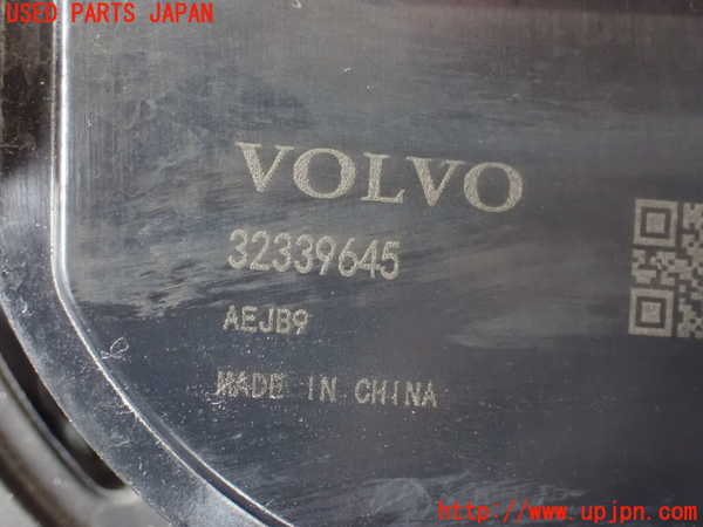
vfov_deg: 21.9
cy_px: 264
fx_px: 1361
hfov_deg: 29.0
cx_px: 352
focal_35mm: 67
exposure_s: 1/60
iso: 1600
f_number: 3.8
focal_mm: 11.88
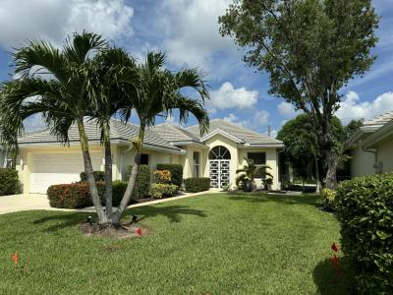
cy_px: 148
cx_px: 196
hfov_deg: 71.6
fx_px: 272
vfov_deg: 56.8
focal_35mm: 24
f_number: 1.78
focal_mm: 6.76
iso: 80
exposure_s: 1/7937
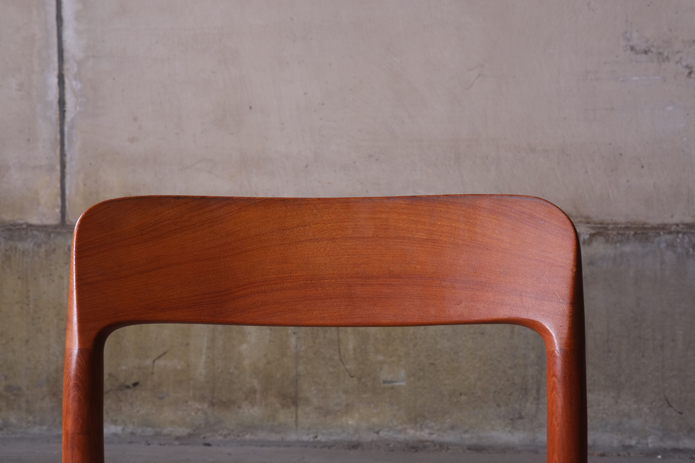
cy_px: 232
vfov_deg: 25.5
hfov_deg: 37.5
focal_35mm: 53
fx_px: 1023
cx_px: 348
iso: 400
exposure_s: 1/60
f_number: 11
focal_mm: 35
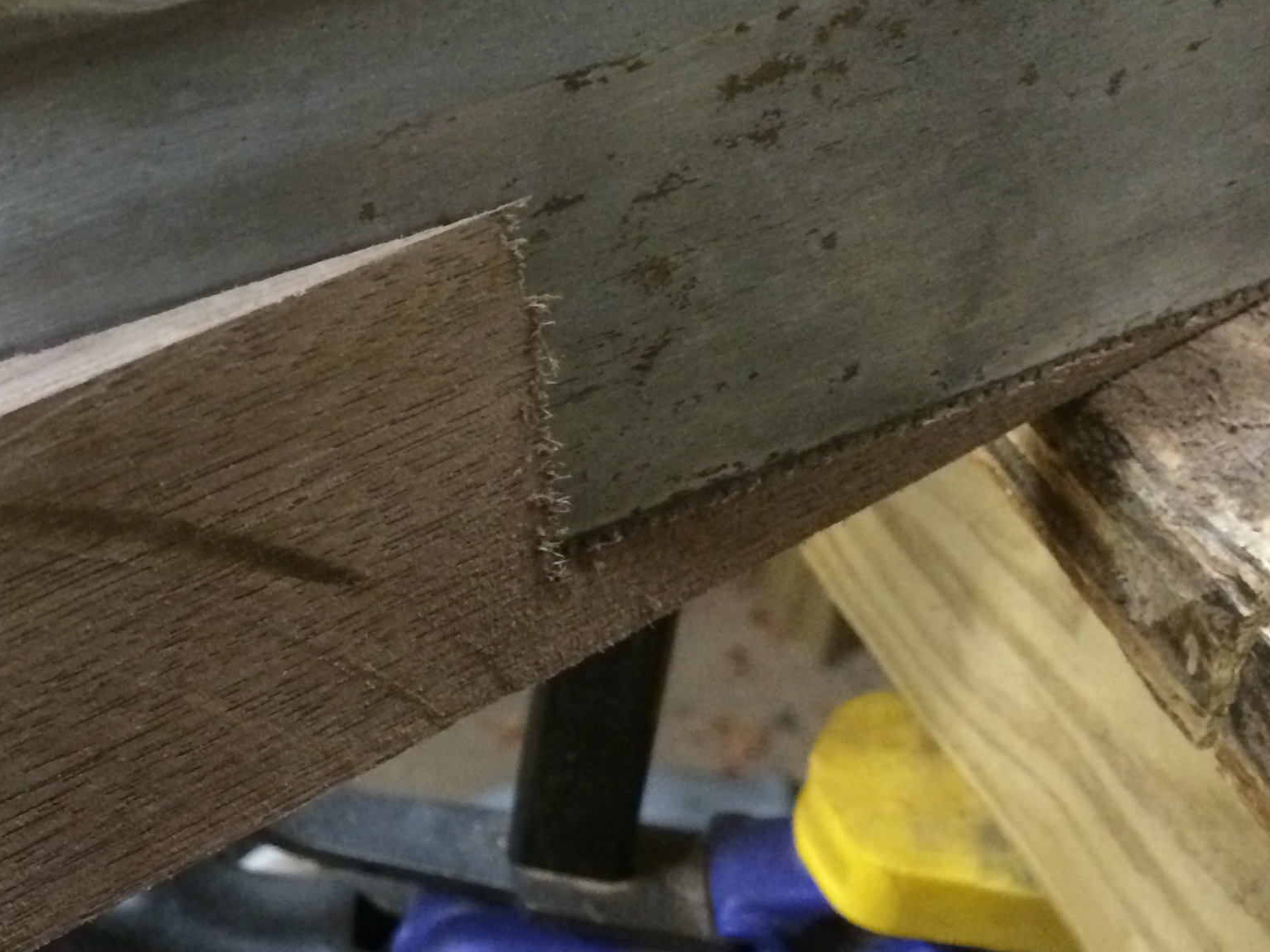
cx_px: 96
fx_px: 2312
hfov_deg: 29.3
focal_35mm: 63
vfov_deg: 23.3
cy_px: 554
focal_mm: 4.12
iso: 320
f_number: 2.2
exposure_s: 1/15
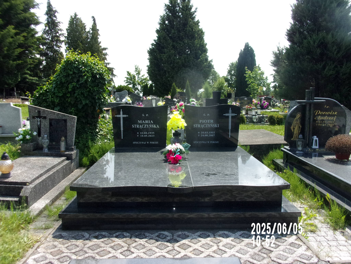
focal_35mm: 28
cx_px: 176
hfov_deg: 63.4
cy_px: 132
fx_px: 284
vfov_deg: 49.7
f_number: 10.8
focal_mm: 5.1
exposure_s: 1/140
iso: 200
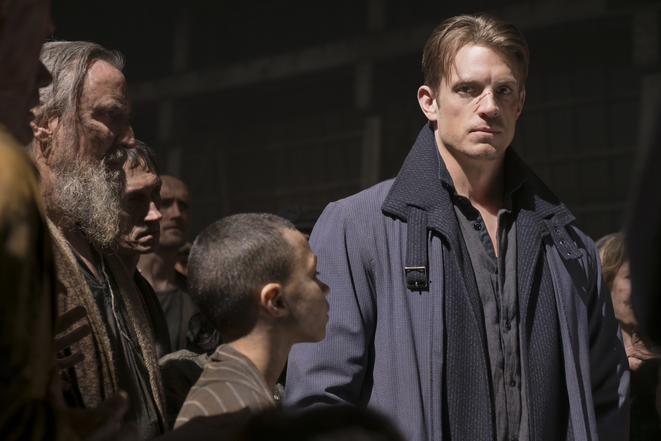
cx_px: 330
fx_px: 1303
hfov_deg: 28.5
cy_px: 220
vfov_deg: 19.2
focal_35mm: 71
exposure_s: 1/100
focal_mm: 47
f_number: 2.8
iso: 320
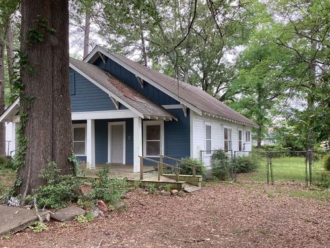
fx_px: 296
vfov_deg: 45.4
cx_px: 165
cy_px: 124
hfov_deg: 58.4
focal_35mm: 31
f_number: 2.4
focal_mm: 3.3
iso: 64
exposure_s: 1/120
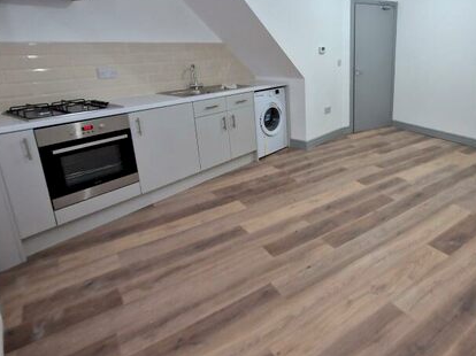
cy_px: 128
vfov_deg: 60.0
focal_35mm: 22
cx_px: 339
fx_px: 302
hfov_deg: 72.6
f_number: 2.2
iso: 320
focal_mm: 2.2
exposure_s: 1/50
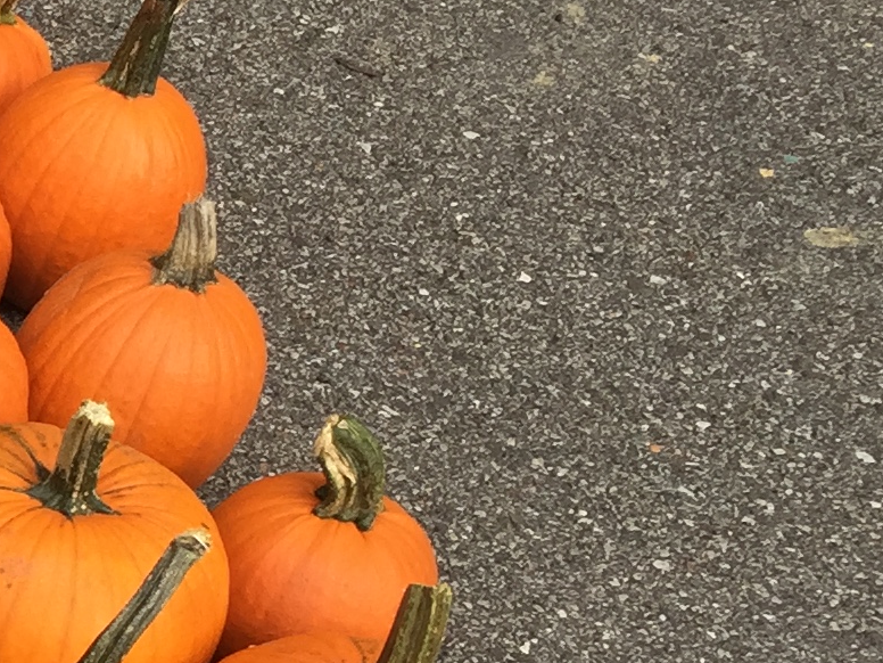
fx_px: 3112
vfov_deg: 12.0
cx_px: -859
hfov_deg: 13.8
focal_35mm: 122
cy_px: 712
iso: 32
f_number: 2.2
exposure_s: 1/176
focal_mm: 4.15
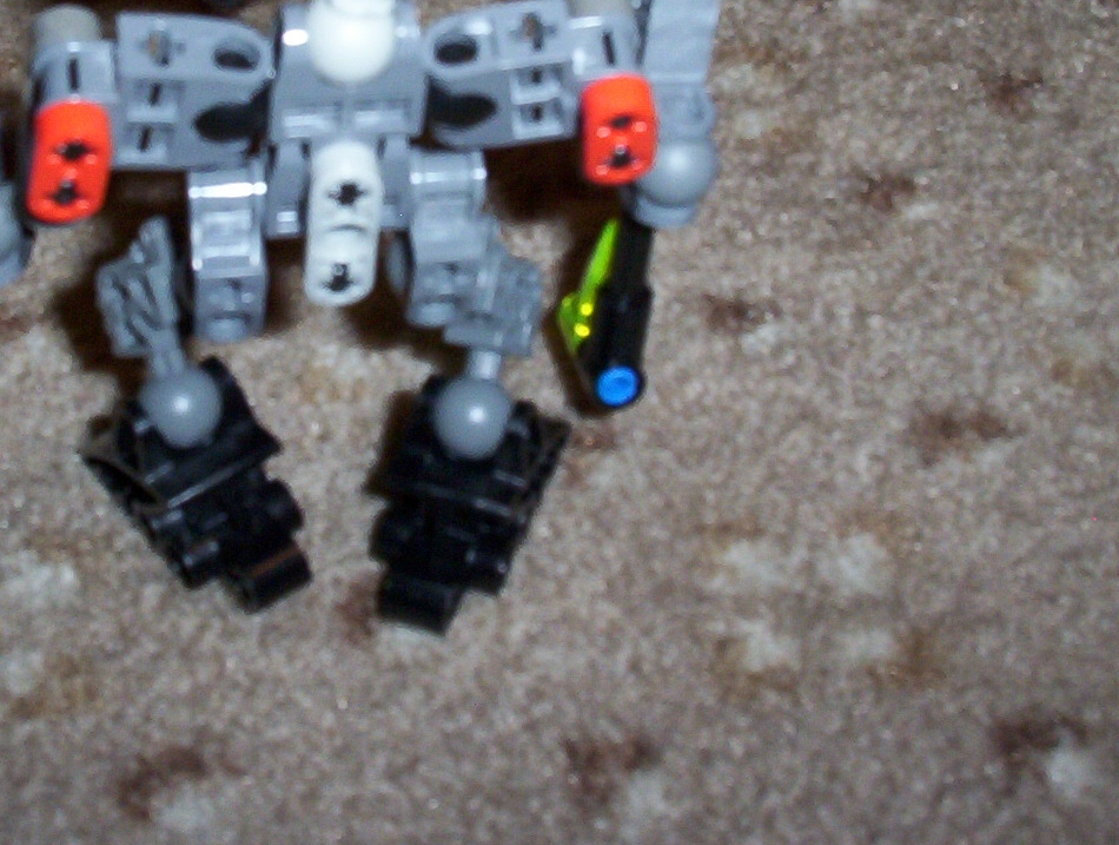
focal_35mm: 67
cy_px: 164
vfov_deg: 21.7
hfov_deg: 28.9
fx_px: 2171
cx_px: 518
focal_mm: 6
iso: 140
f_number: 4.5
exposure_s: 1/30
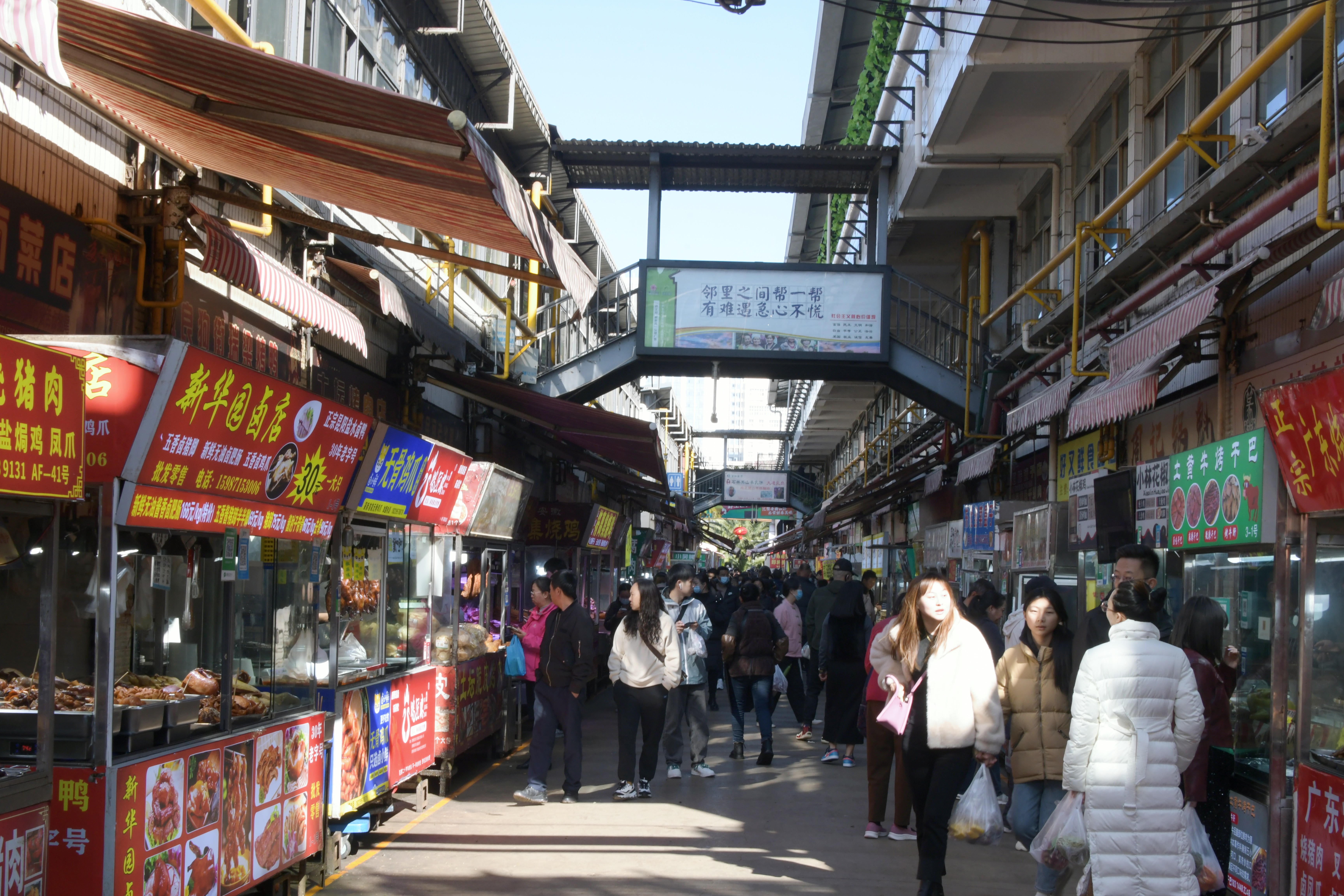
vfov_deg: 28.0
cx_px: 652
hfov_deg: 41.1
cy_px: 513
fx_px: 1792
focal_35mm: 48
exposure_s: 1/80
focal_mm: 40
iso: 640
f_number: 18
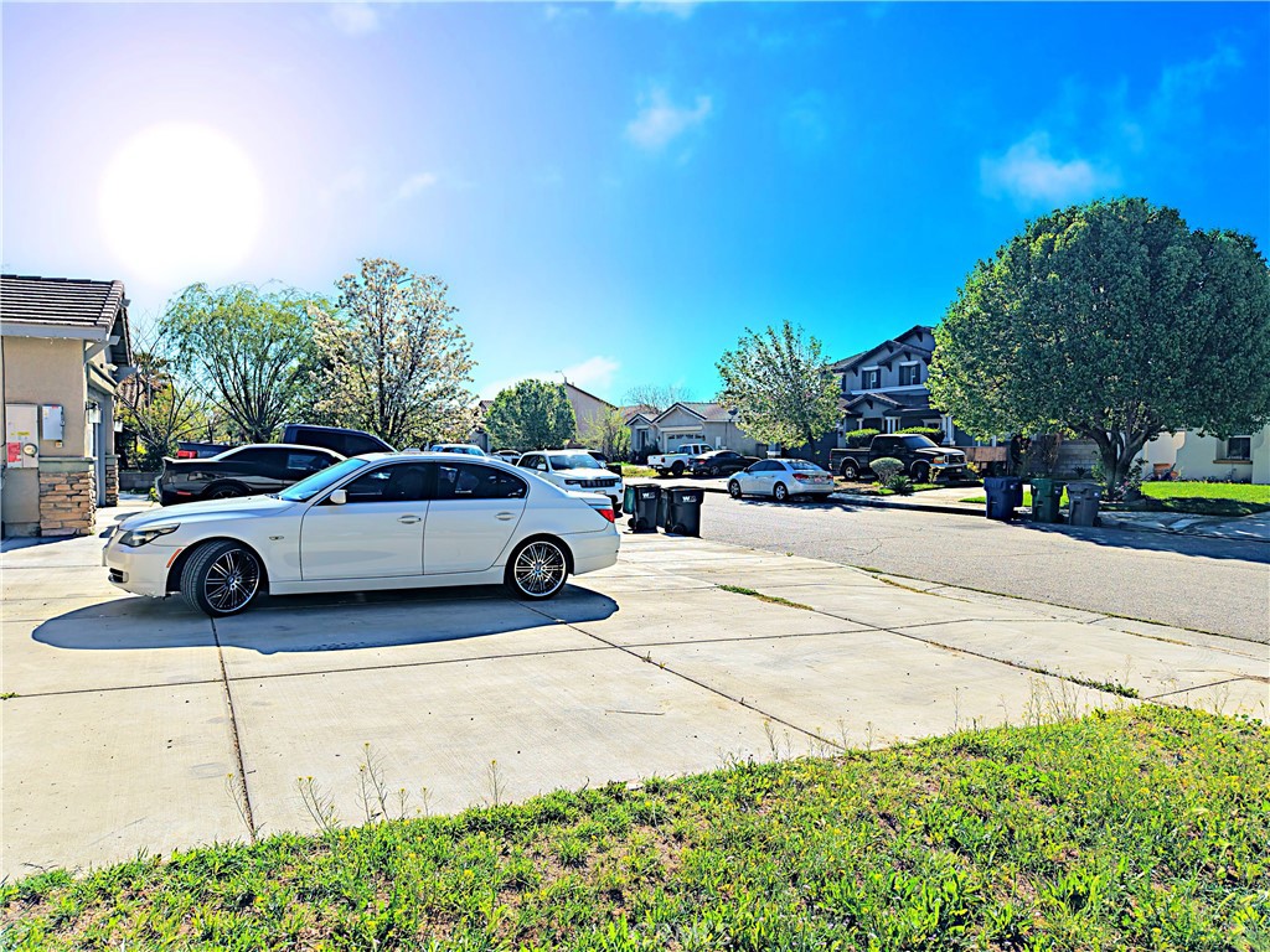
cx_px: 635
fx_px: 881
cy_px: 476
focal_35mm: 24
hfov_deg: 71.6
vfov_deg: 56.8
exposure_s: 1/8000
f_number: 1.8
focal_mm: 8.67
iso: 280
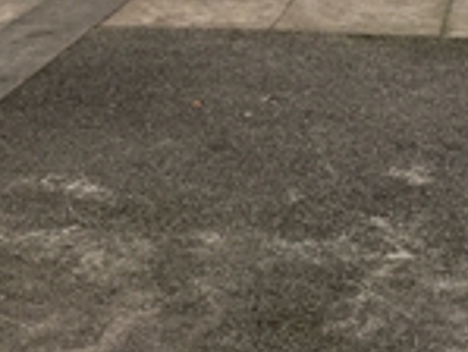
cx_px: 547
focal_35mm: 97
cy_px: -228
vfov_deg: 14.0
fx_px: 1312
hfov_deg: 19.2
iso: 40
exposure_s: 1/100
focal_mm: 4.15
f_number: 2.2
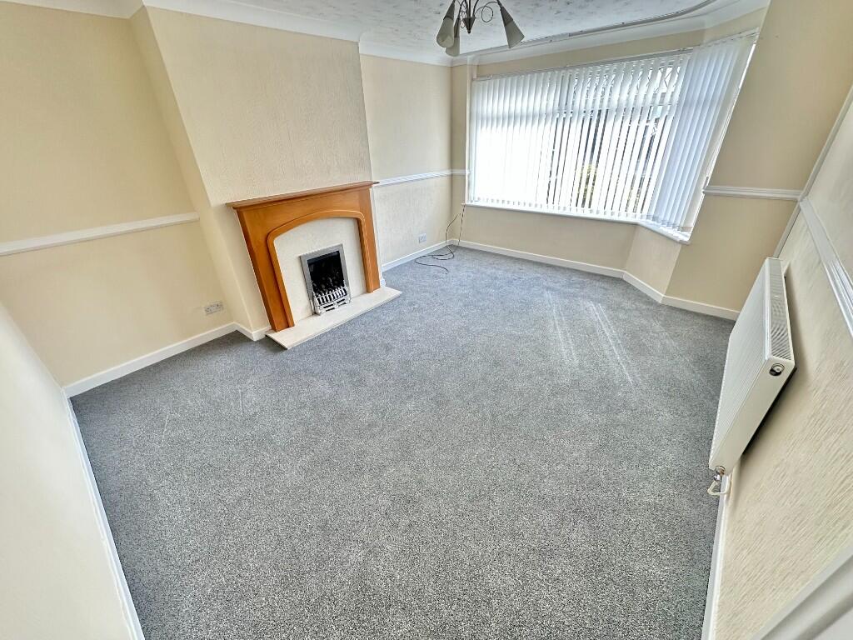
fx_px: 345
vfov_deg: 85.7
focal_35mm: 14
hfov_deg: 102.1
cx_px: 426
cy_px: 320
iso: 160
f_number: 2.2
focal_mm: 2.22
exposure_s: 1/99
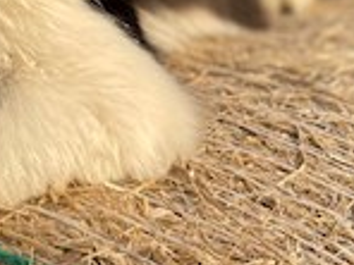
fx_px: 1196
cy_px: -75
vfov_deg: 12.3
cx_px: -88
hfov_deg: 16.1
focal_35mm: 117
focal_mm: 4.2
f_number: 1.6
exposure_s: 1/1770
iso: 50
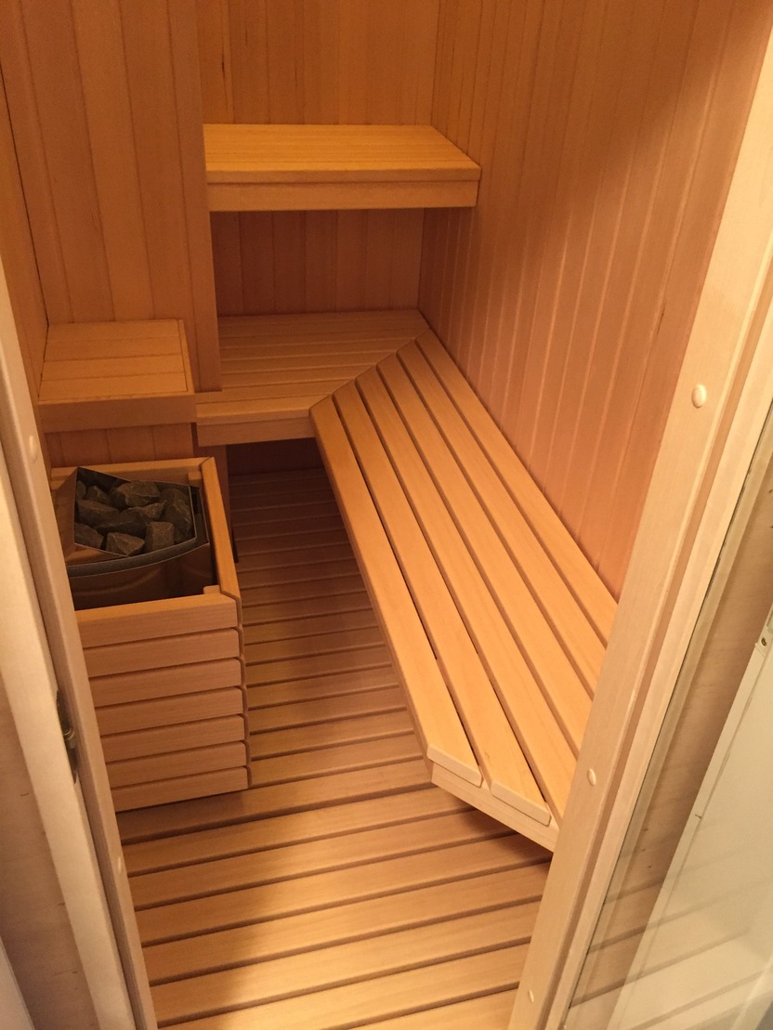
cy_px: 515
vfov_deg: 61.7
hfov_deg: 48.2
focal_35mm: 29
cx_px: 386
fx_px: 863
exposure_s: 1/17
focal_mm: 4.15
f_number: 2.2
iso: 250
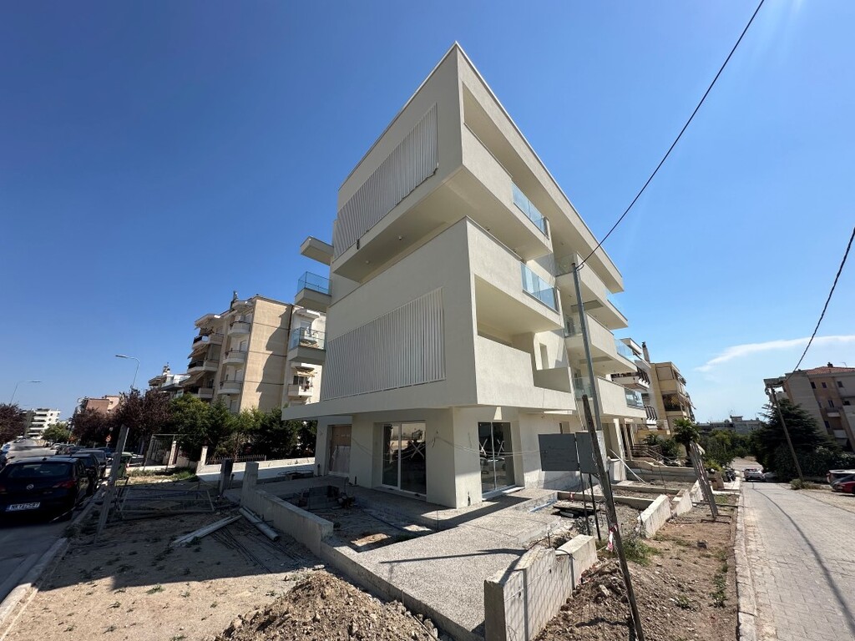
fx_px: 346
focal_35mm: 14
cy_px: 320
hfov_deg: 102.1
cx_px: 428
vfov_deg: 85.7
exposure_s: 1/2398
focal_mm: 2.22
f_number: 2.2
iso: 50
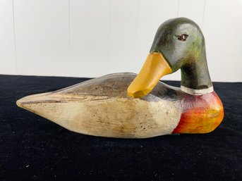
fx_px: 182
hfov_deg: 67.3
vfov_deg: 53.0
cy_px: 90
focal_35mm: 26
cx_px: 121
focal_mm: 4.2
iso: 50
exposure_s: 1/120
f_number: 1.6
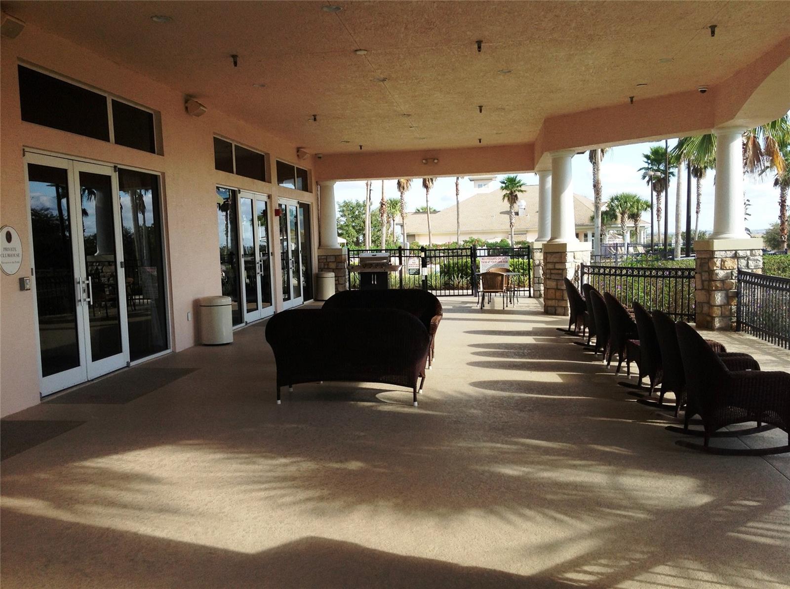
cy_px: 294
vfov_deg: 40.6
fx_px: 797
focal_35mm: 35
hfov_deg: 52.7
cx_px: 395
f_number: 2.4
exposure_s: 1/775
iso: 50
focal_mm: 4.28
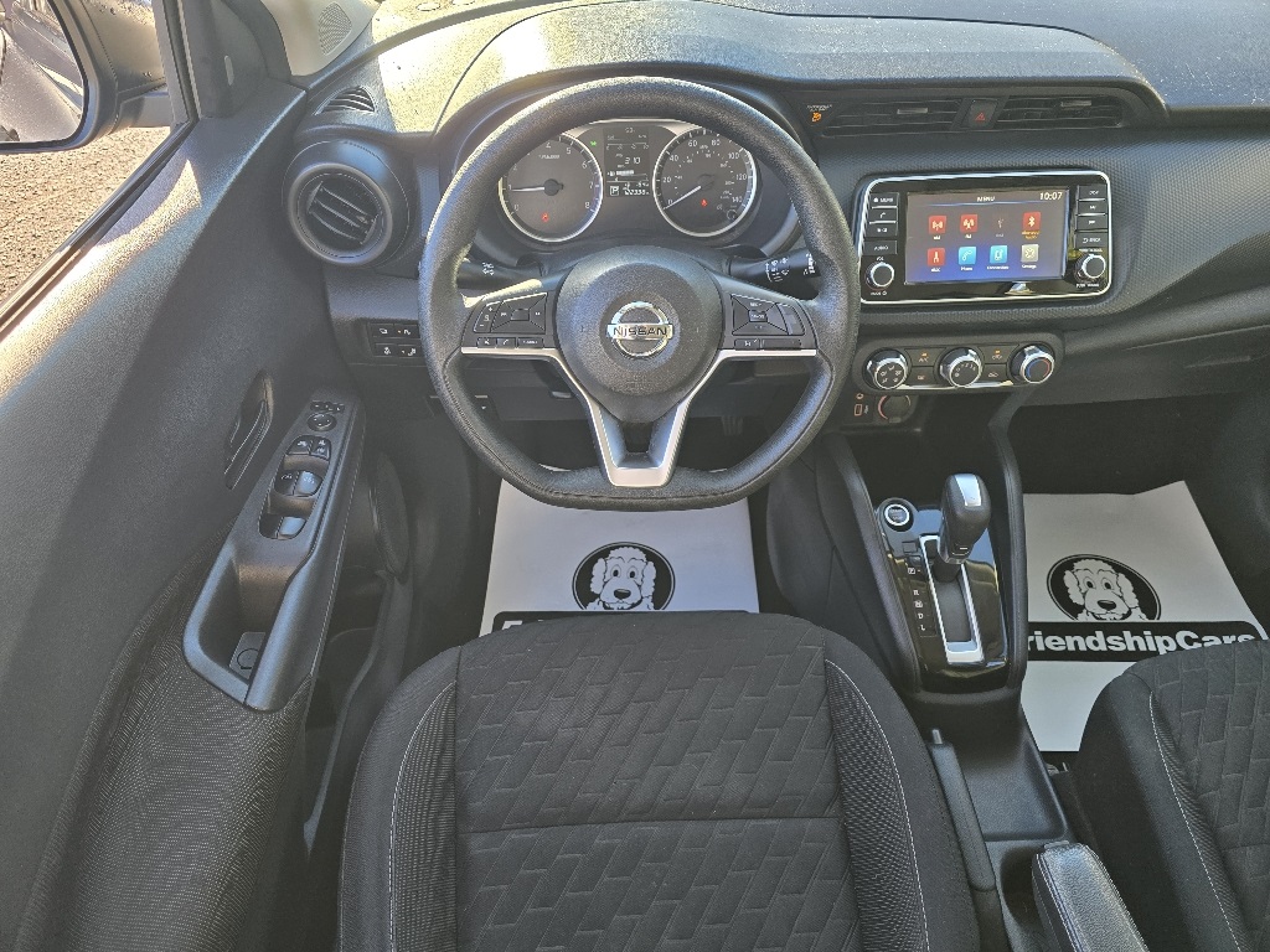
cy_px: 476
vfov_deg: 58.9
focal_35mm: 23
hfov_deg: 73.9
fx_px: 844
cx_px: 635
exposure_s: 1/182
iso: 125
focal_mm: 6.3
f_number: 1.7
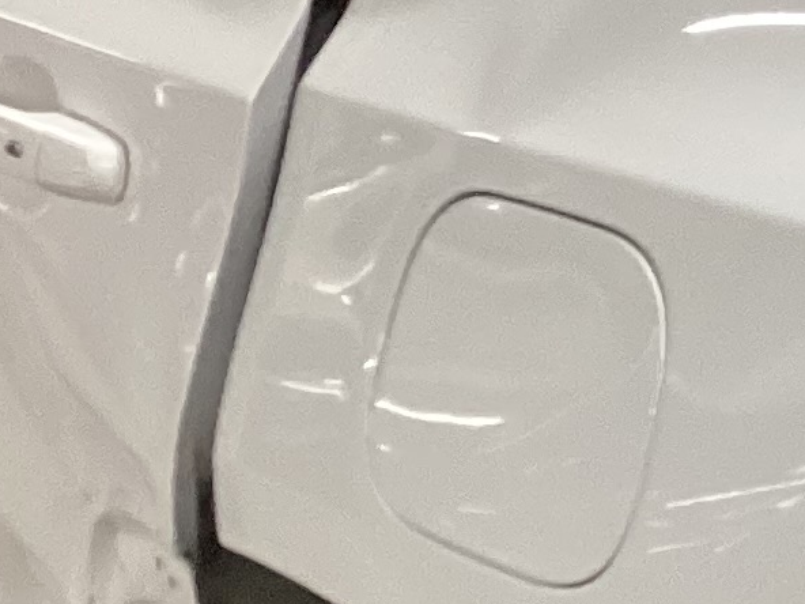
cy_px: 446
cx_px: 1266
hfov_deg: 11.0
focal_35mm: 171
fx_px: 3977
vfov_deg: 8.7
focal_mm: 3.3
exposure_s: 1/60
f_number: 2.4
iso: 200
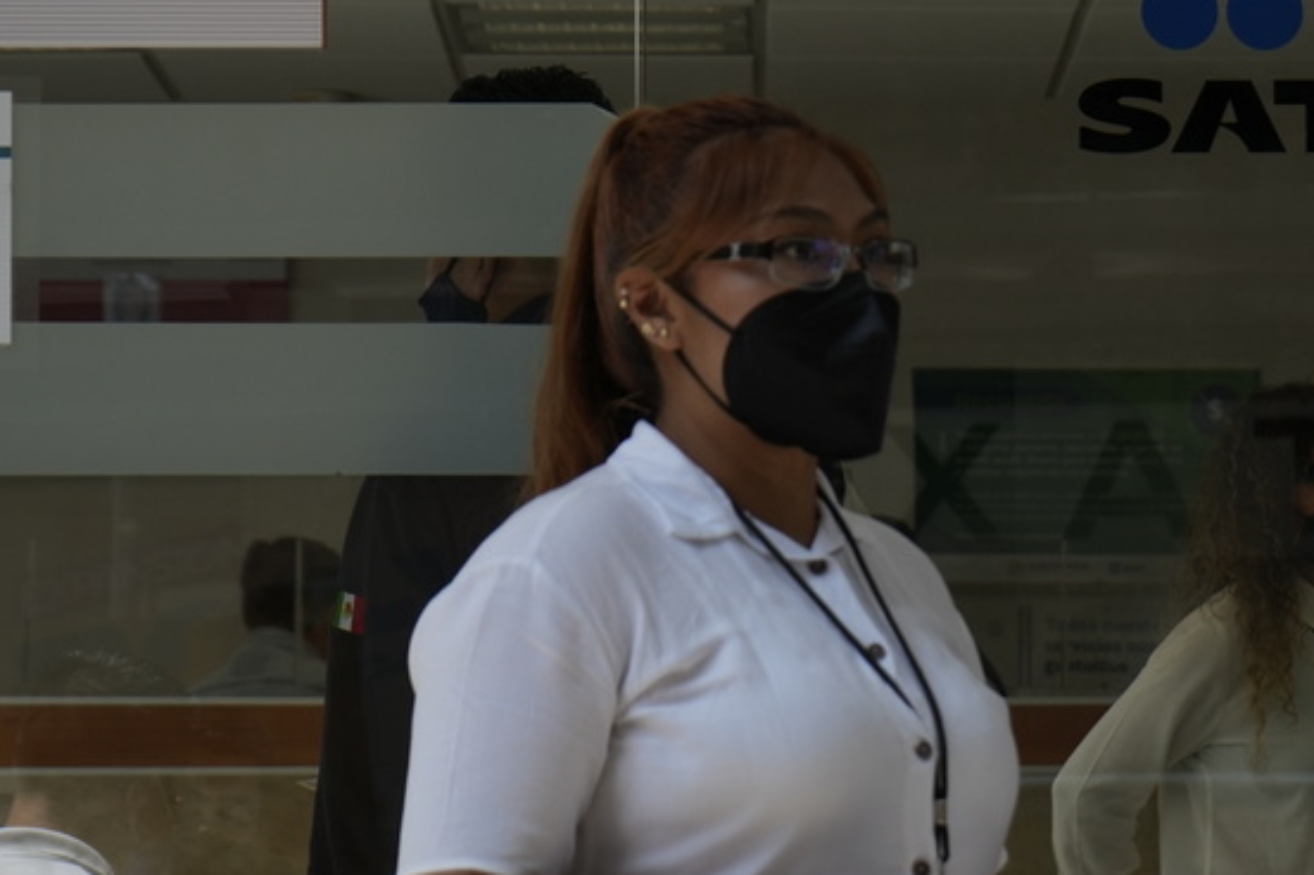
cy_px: 485
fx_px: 5544
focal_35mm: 152
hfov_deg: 13.5
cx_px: 1029
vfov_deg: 9.0
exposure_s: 1/400
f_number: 5.6
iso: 200
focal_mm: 70
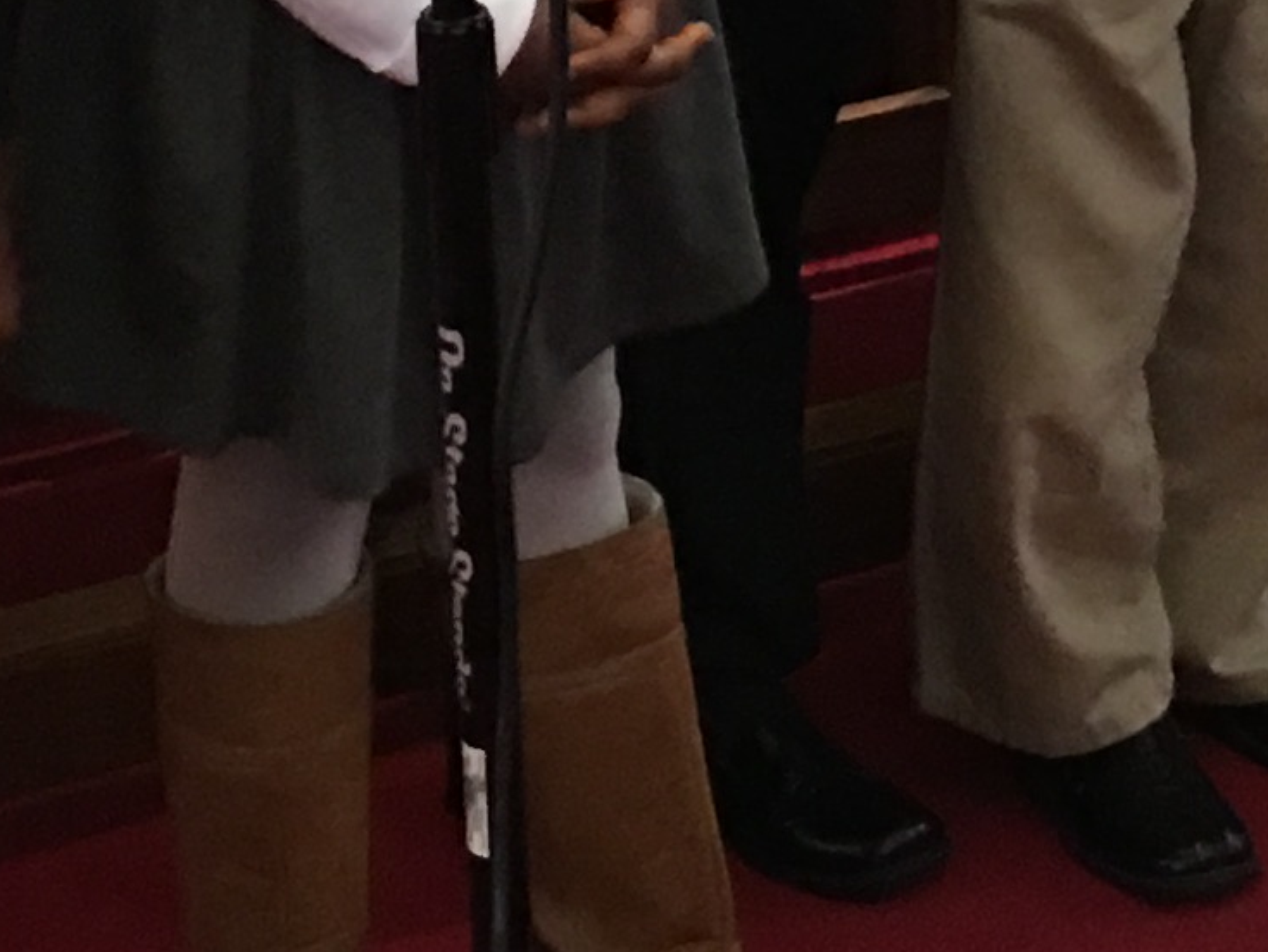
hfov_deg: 12.3
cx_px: 1085
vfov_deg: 8.9
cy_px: -769
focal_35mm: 159
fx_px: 5827
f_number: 2.2
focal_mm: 4.15
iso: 100
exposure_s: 1/10
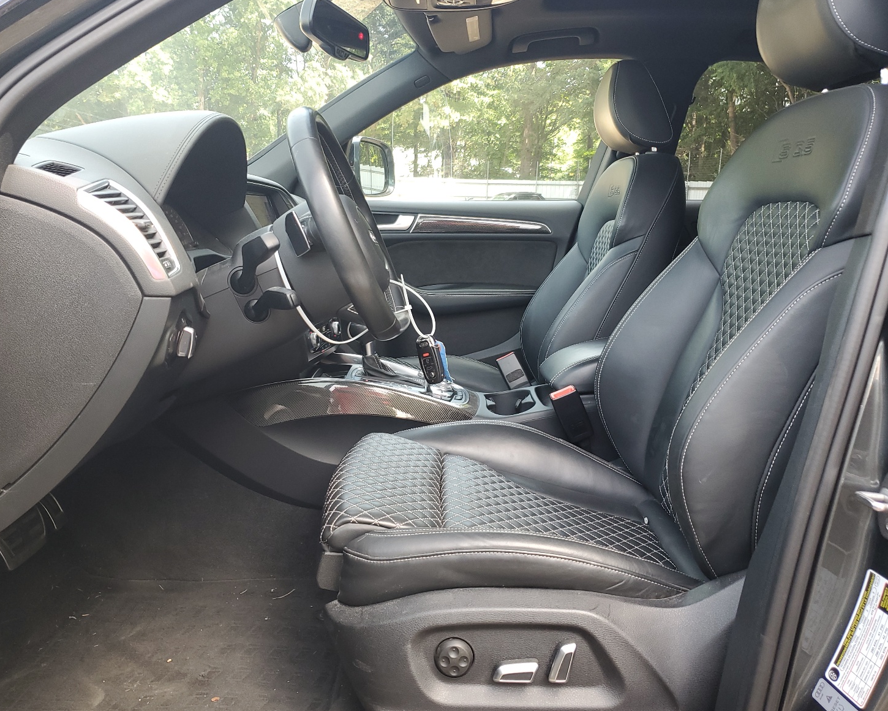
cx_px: 446
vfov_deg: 51.5
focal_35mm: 28
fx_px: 736
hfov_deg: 62.2
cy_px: 344
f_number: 1.5
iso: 64
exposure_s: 1/120
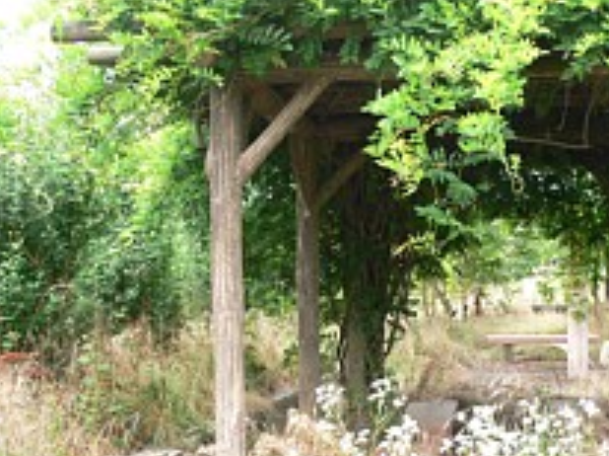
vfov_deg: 21.4
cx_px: 458
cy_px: 323
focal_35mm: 68
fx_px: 1195
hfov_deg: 28.2
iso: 80
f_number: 4
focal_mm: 7.4
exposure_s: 1/60
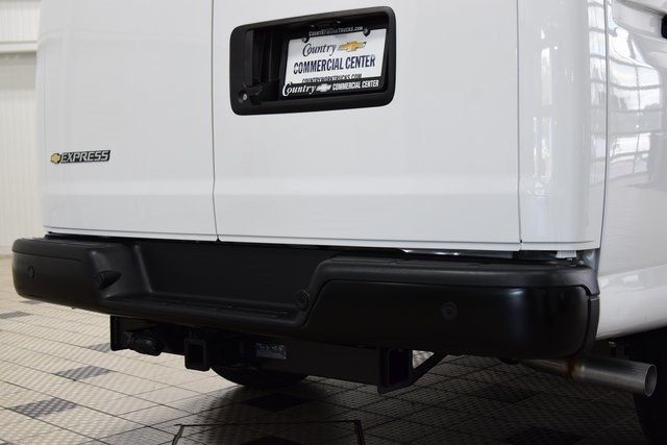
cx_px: 334
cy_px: 222
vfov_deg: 26.5
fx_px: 945
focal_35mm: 51
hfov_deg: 38.9
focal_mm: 34
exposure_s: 1/60
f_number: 7.1
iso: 1600
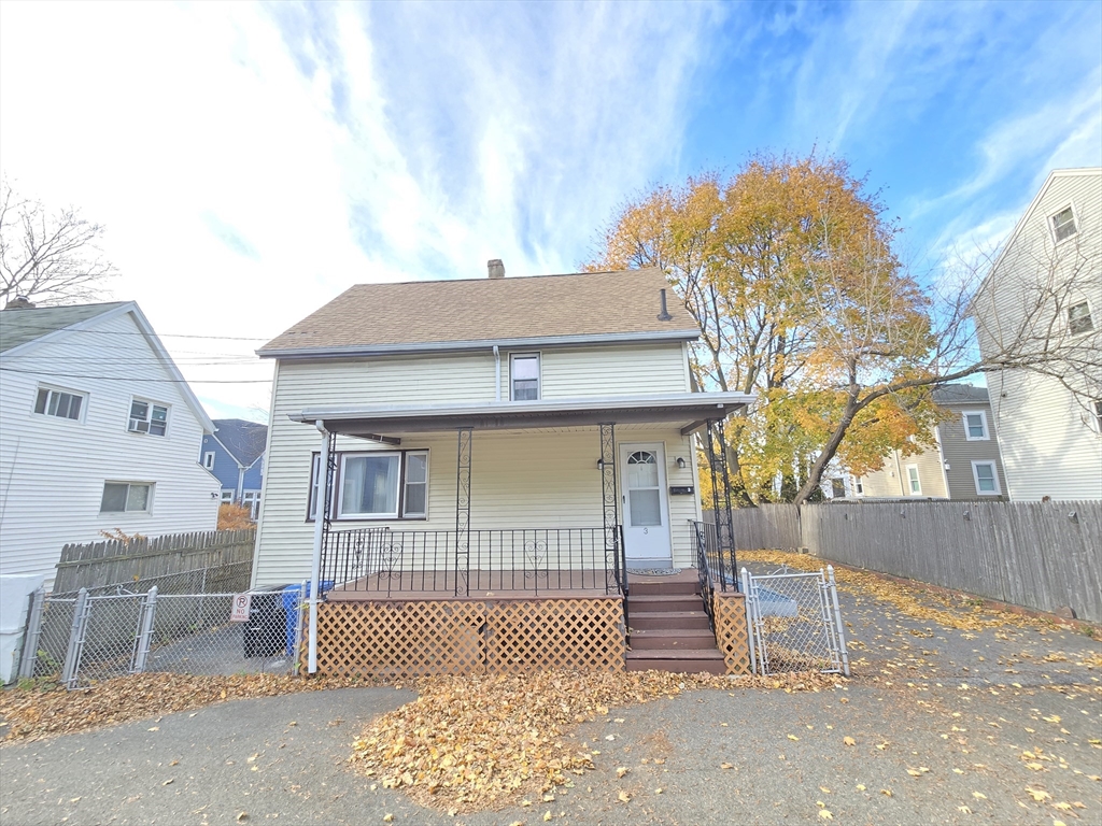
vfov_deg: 89.9
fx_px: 414
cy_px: 413
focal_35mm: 13
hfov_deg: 106.2
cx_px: 551
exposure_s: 1/146
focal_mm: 2.2
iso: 50
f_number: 2.2
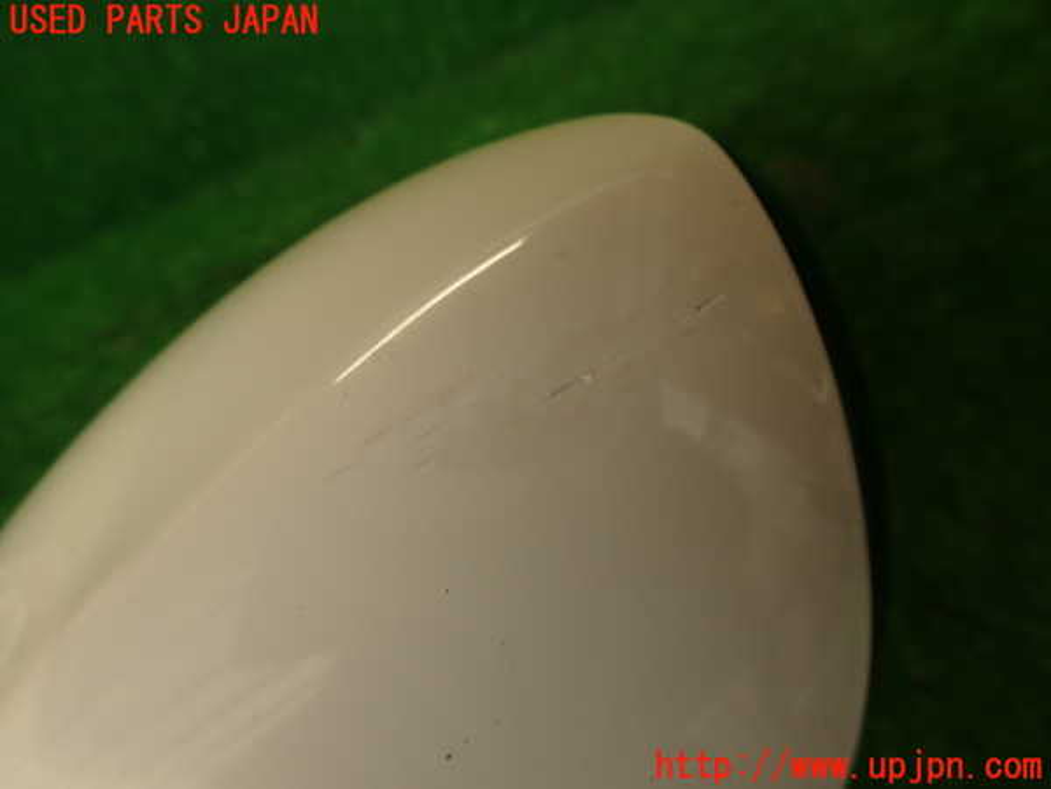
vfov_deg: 54.9
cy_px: 394
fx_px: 759
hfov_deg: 69.4
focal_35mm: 25
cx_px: 526
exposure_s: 1/60
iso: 100
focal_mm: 4.5
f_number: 2.8
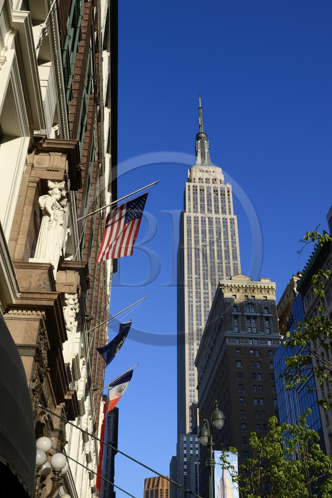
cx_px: 166
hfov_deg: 35.0
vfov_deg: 50.7
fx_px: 526
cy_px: 249
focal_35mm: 38
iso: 200
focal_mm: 38
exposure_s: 1/200
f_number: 14
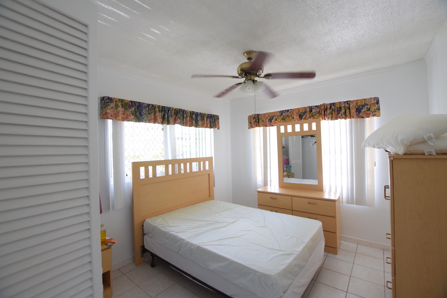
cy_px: 149
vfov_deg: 77.3
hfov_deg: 100.4
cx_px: 224
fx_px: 186
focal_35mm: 15
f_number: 4
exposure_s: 1/60
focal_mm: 10
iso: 720
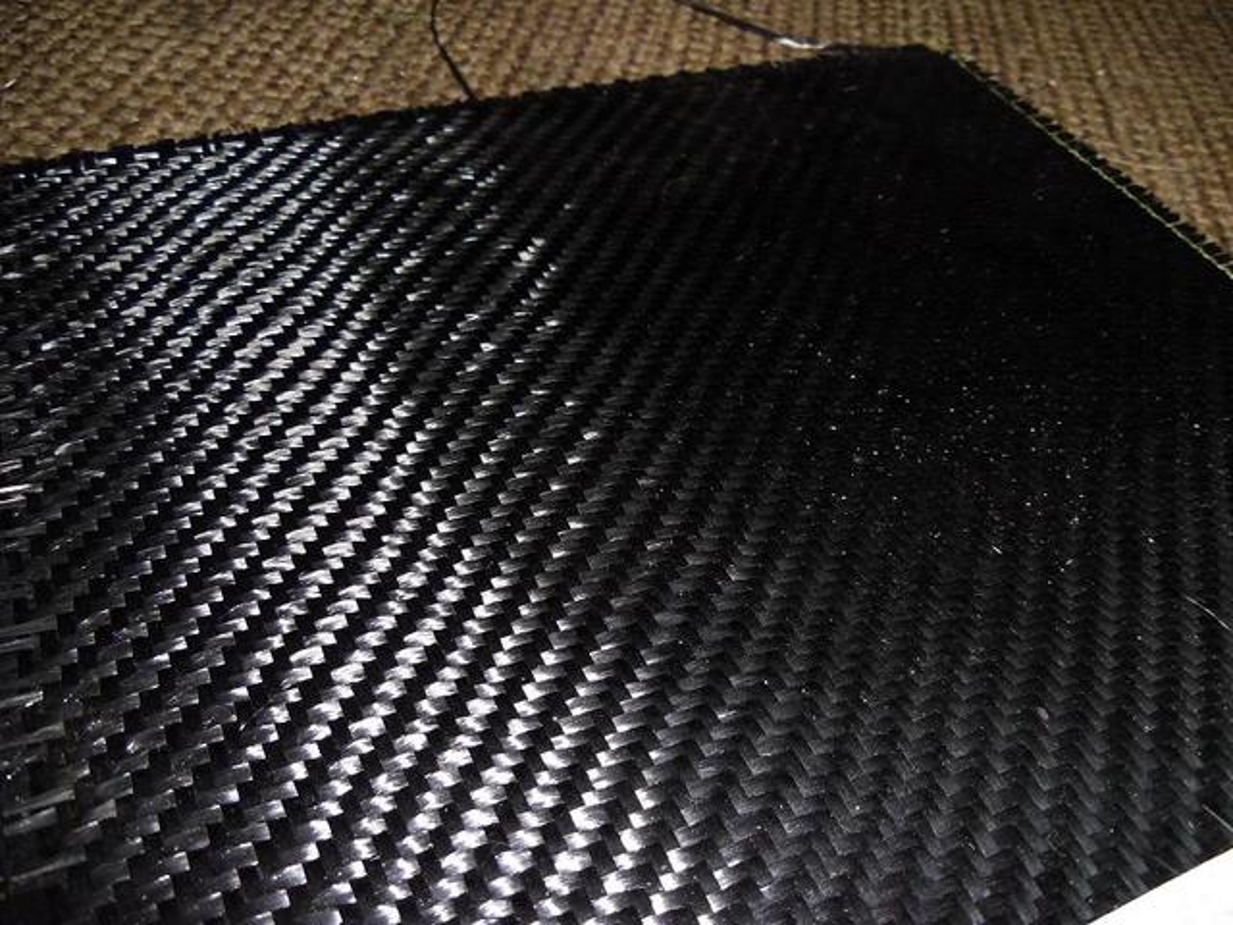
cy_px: 462
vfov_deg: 45.4
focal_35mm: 31
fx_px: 1104
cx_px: 616
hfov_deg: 58.4
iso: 80
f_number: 9.5
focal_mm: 5.6
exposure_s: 1/45
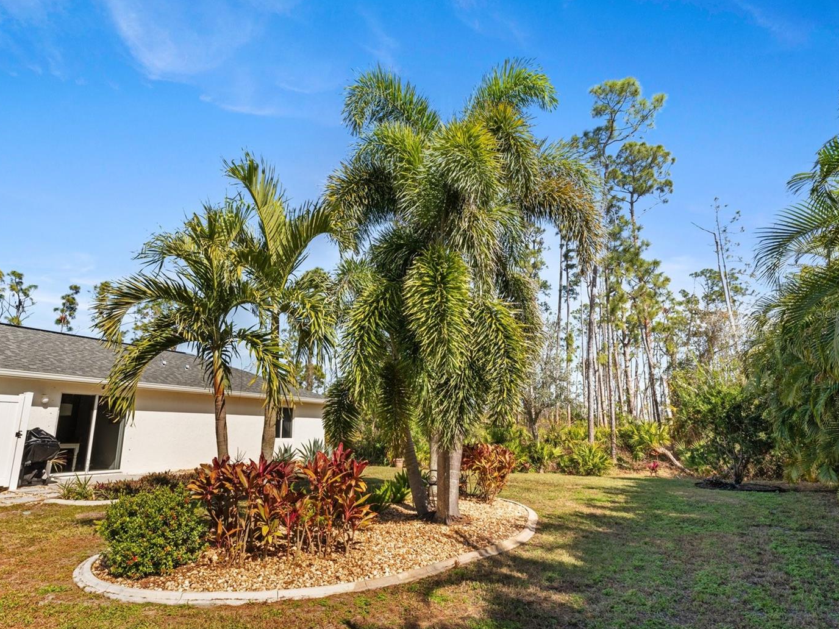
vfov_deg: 67.4
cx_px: 382
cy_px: 313
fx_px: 471
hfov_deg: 83.1
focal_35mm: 19
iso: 100
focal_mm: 11.6
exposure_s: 1/160
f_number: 9
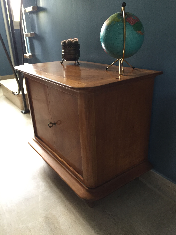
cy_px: 118
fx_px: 197
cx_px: 88
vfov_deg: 61.7
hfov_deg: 48.2
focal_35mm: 29
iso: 160
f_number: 2.2
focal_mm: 4.15
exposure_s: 1/33
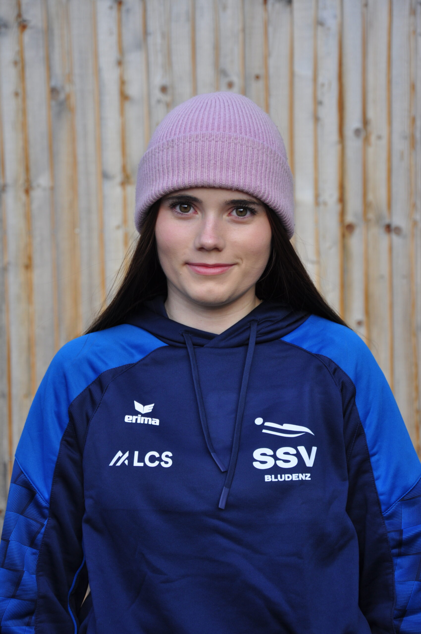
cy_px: 317
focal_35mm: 78
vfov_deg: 26.0
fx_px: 1372
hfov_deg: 17.4
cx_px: 210
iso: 200
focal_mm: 52
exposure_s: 1/125
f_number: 5.6
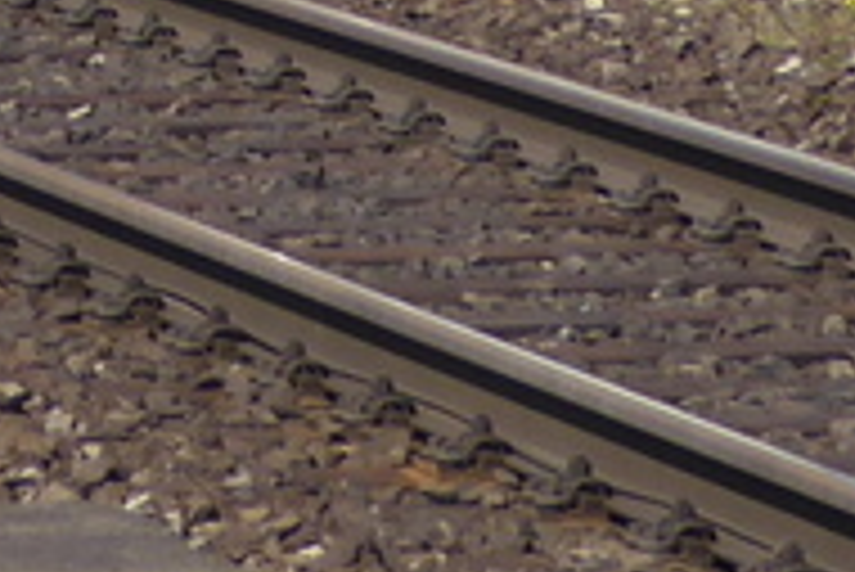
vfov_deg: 2.5
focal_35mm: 557
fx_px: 13238
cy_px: -964
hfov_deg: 3.7
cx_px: -36
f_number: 4.7
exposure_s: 1/400
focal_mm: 14.1
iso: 80
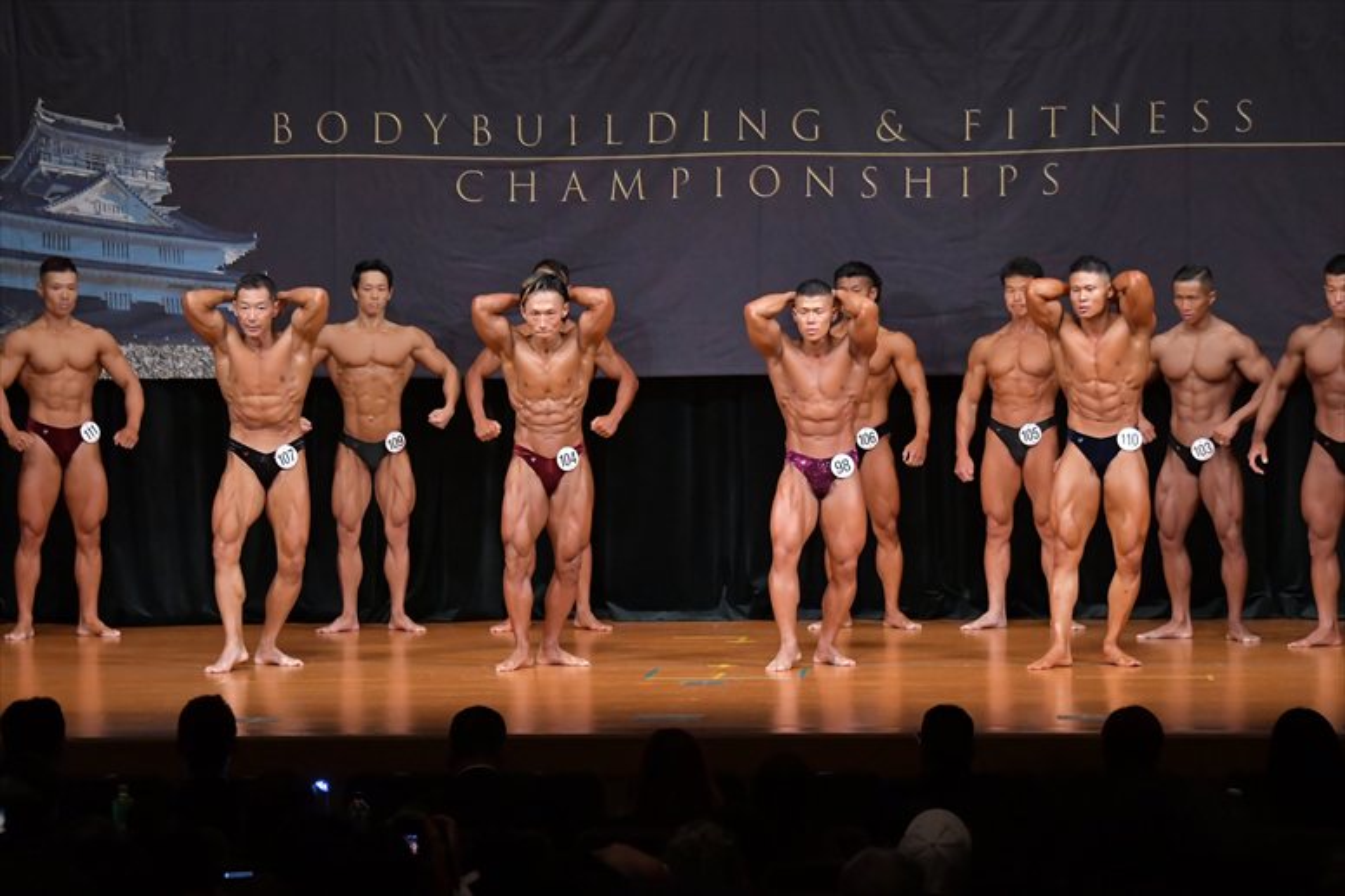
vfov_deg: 9.1
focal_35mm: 150
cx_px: 672
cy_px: 448
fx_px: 5602
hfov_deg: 13.7
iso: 5000
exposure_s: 1/400
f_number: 5.6
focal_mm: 100
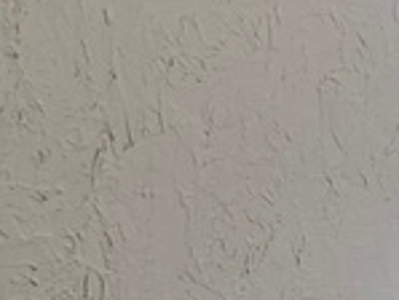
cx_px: 696
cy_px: 329
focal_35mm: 179
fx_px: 2065
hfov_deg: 10.4
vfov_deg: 8.2
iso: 80
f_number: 1.8
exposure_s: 1/120
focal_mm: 4.25
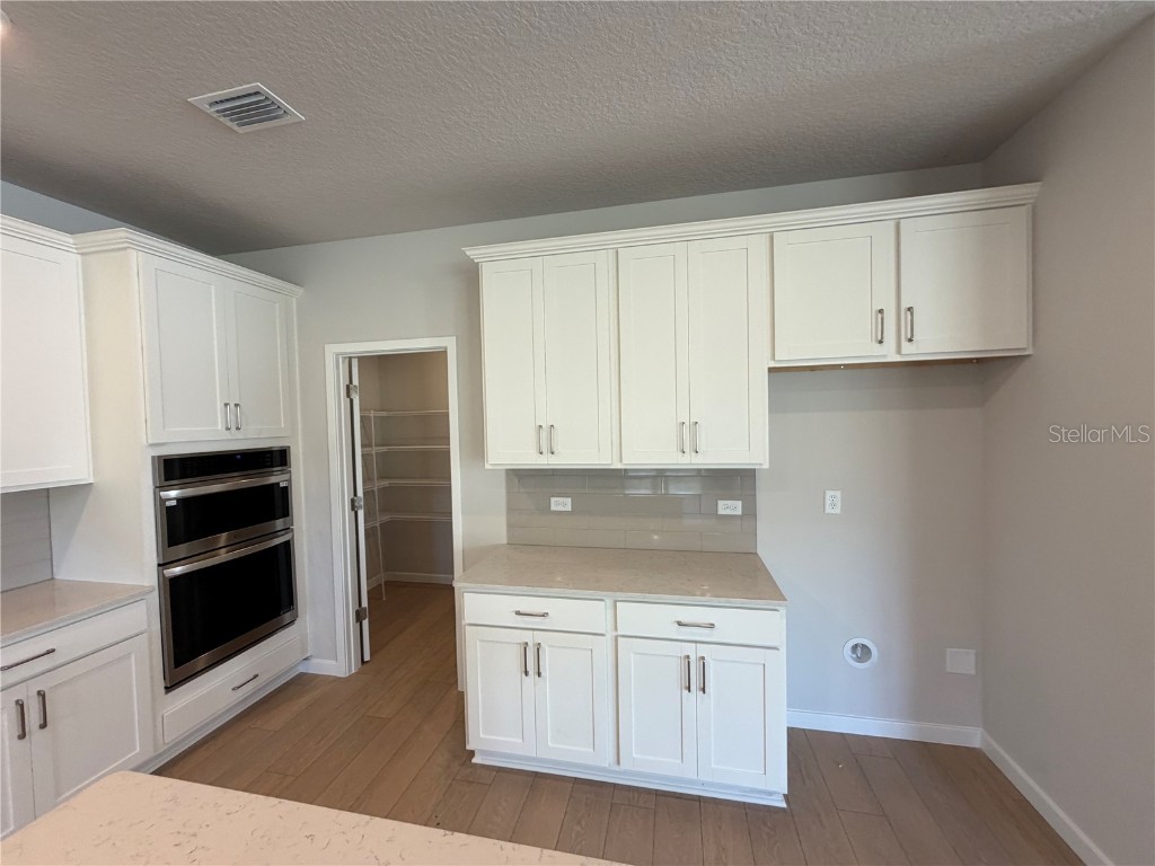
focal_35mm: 14
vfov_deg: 85.7
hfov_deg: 102.1
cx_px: 578
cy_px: 433
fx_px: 467
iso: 200
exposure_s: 1/120
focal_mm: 2.22
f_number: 2.2
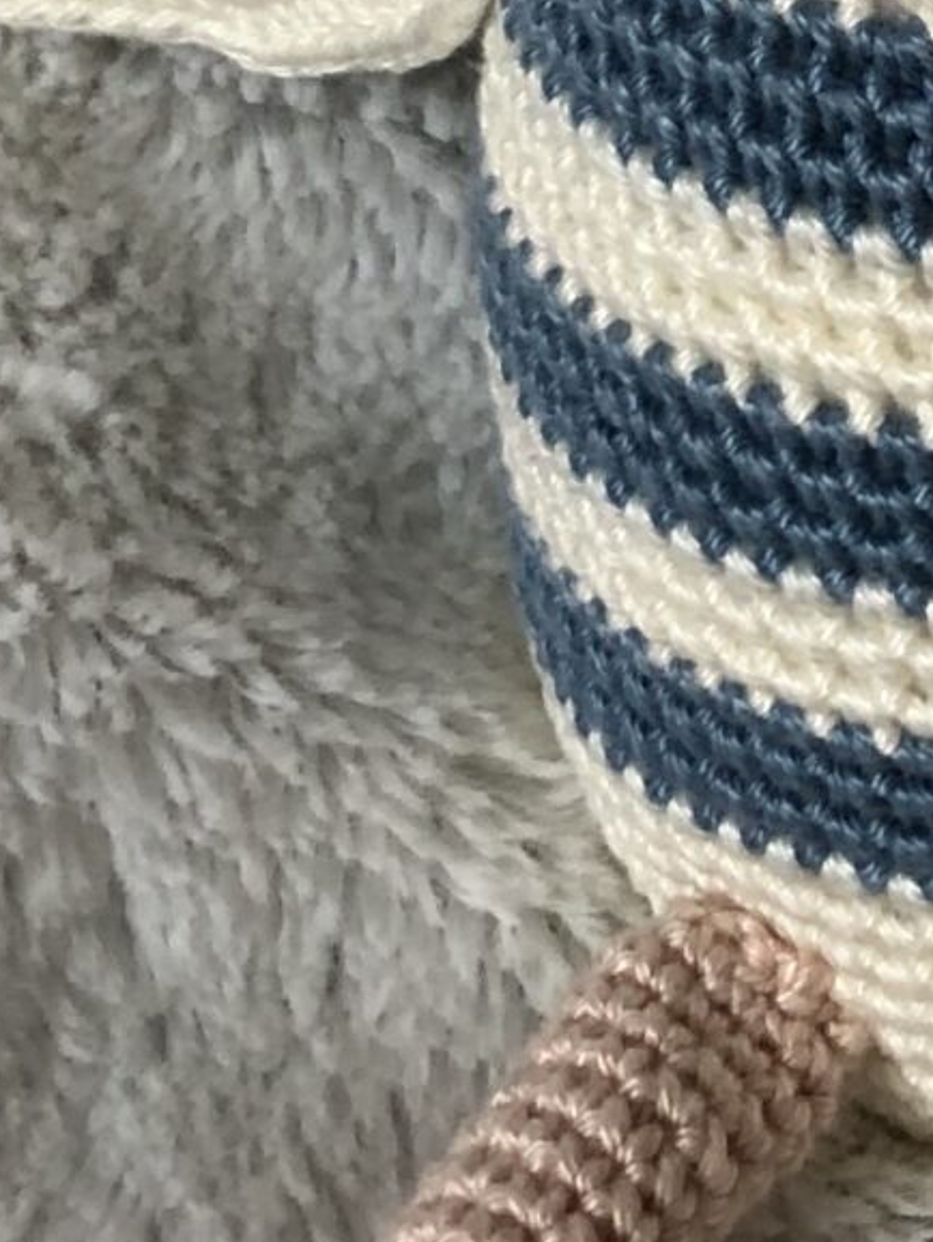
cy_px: -462
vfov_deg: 15.0
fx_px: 4453
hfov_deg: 11.8
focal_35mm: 124
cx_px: 1004
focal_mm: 3.99
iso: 32
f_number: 1.8
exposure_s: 1/20
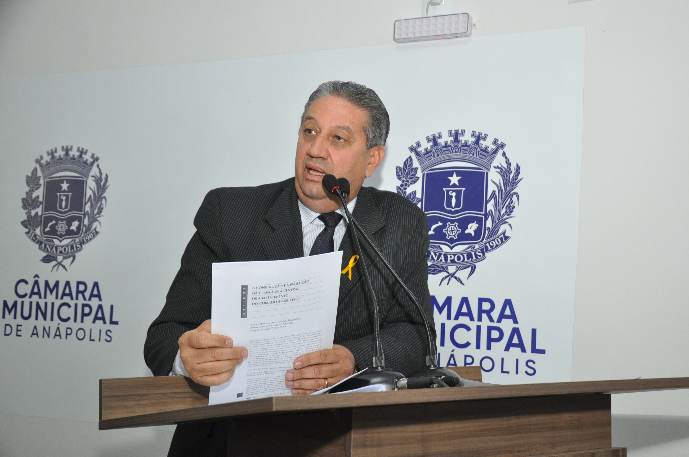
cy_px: 228
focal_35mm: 42
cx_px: 344
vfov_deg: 31.8
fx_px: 803
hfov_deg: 46.4
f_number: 5.6
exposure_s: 1/60
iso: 800
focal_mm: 28
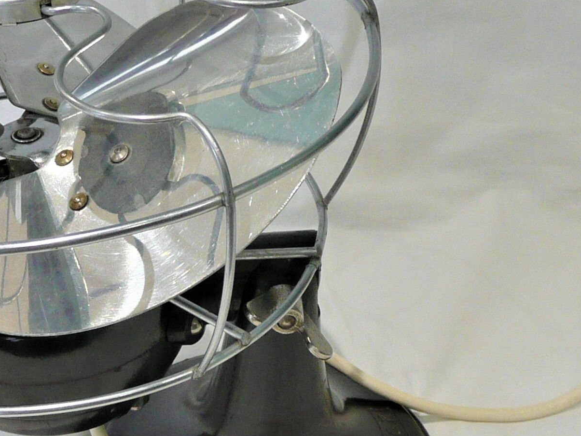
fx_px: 856
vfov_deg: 28.5
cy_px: 256
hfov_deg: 36.4
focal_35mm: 51
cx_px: 125
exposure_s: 1/30
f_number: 3.3
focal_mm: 4.6
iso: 125
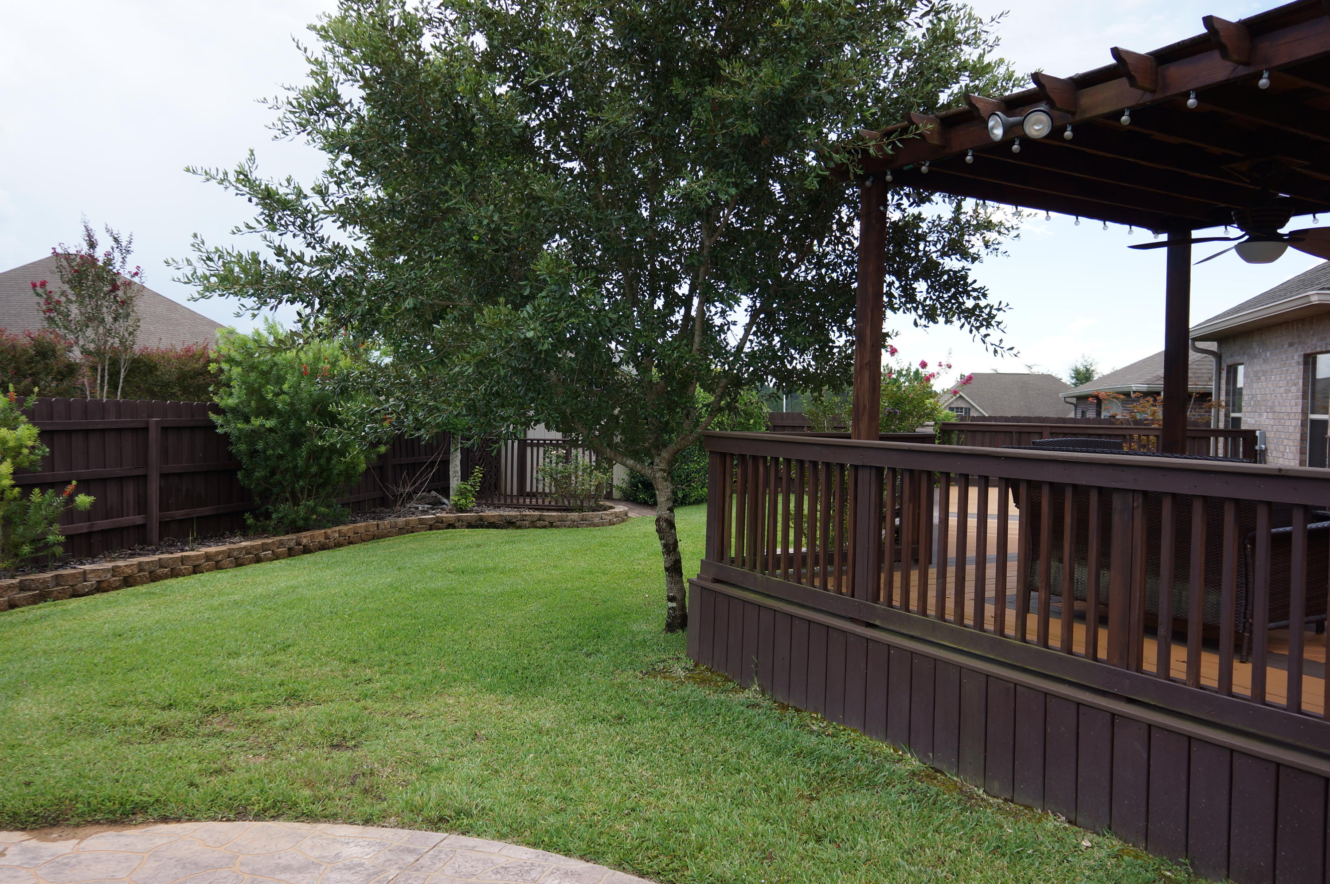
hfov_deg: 67.4
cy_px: 442
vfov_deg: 47.8
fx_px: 997
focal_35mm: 27
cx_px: 665
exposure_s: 1/320
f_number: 4
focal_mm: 18
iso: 100
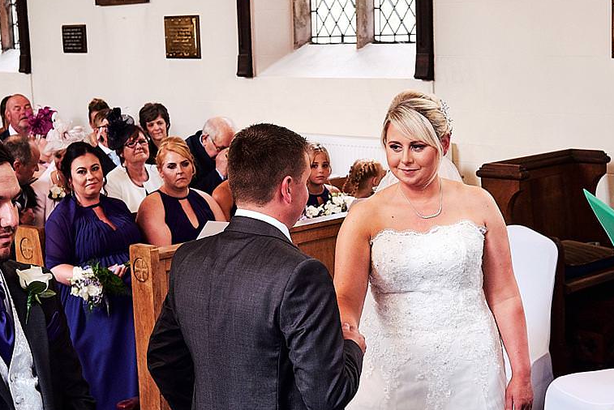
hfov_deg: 28.8
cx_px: 323
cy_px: 234
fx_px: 1195
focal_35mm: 70
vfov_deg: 19.5
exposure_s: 1/320
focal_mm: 35
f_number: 4.5
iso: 2000
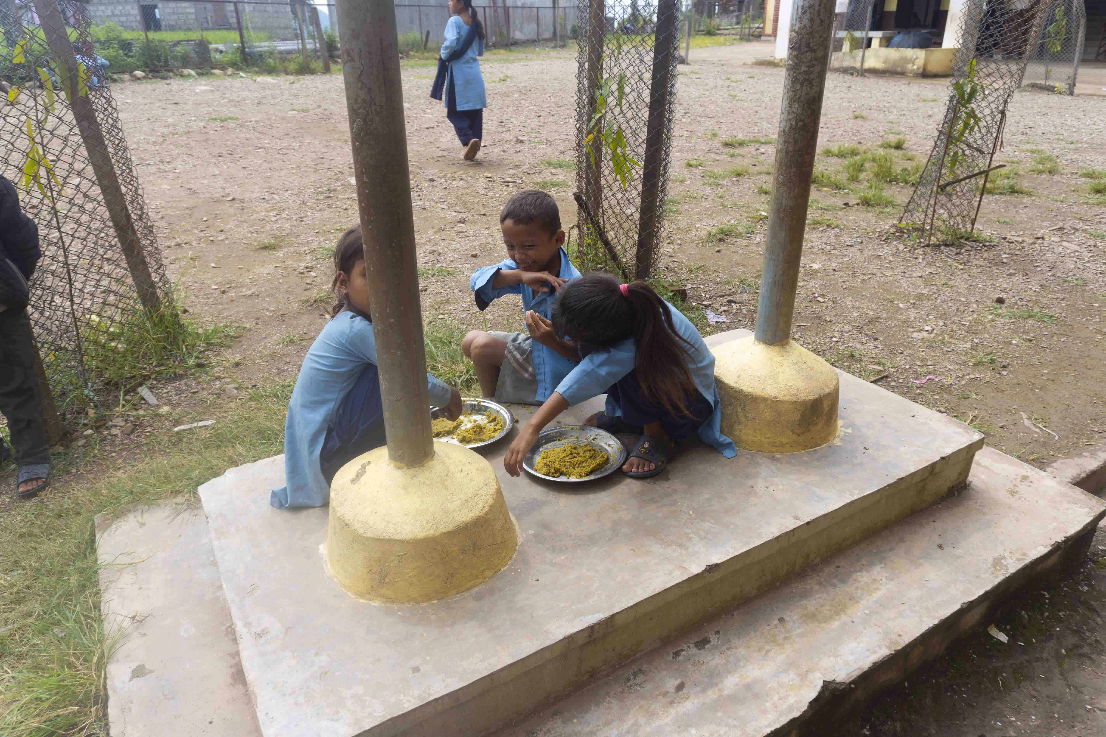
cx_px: 553
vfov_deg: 53.1
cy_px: 368
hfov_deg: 73.7
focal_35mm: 24
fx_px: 737
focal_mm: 16
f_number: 4.5
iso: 100
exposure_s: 1/400
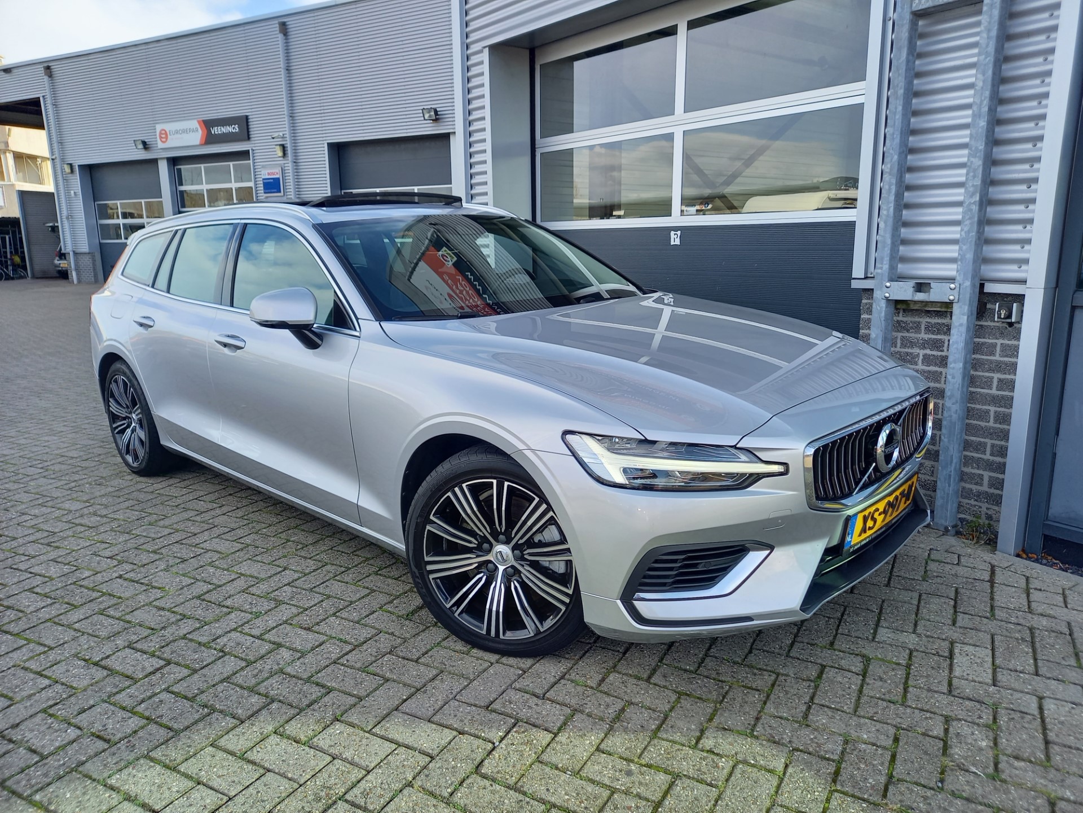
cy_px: 406
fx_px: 782
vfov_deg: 54.9
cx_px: 542
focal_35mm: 25
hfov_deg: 69.4
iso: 50
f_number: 1.8
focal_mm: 4.65
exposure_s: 1/233
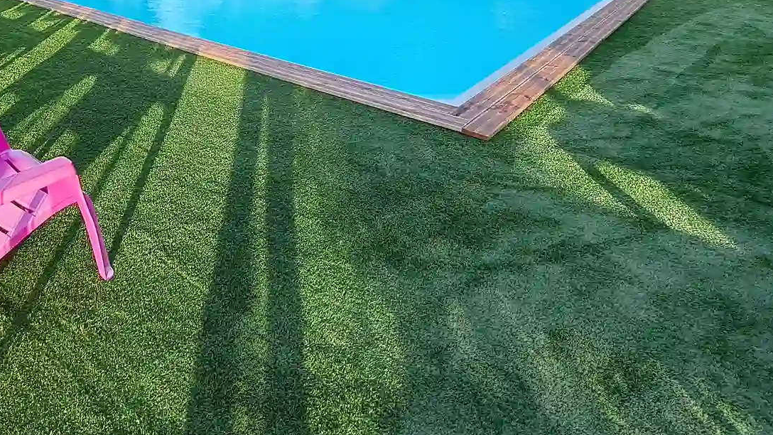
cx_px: 266
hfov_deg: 72.1
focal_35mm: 25
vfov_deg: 38.3
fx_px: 512
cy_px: -41
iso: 50
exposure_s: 1/201
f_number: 2.2
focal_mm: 1.74
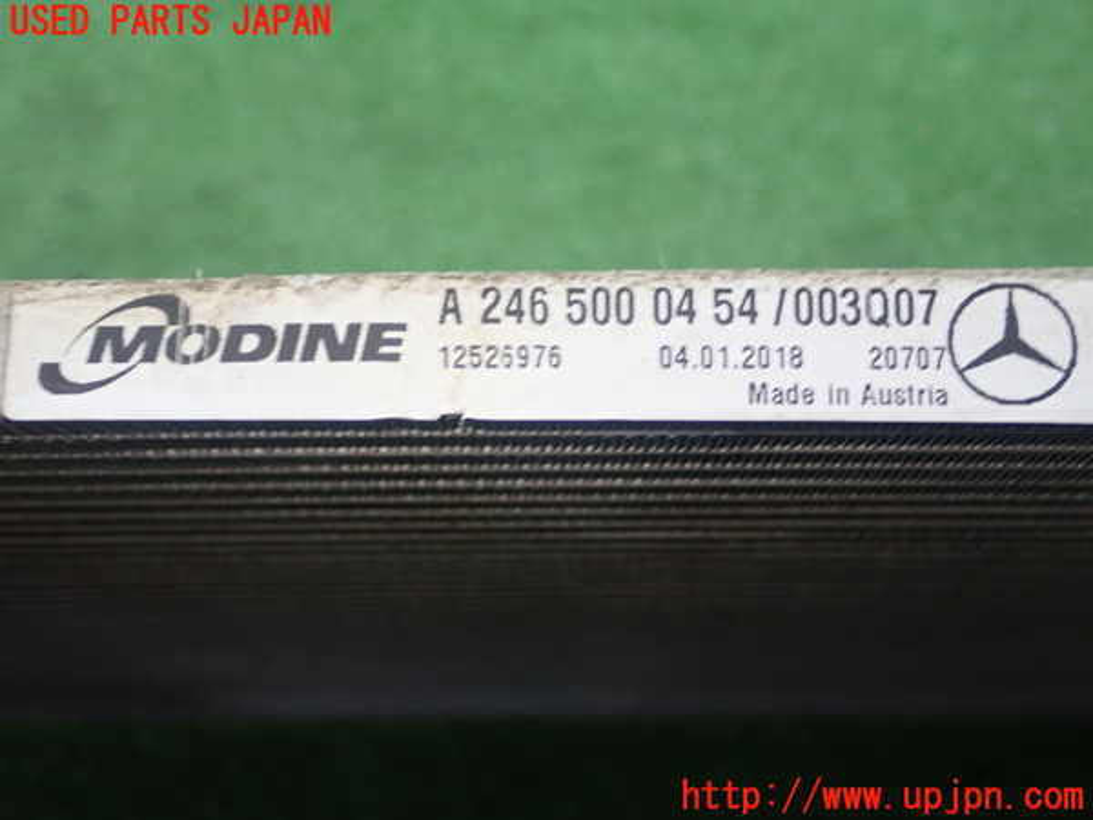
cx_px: 546
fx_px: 1800
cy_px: 410
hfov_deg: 33.8
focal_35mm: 57
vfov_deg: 25.7
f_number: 3.5
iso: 500
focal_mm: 10.29
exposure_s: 1/50
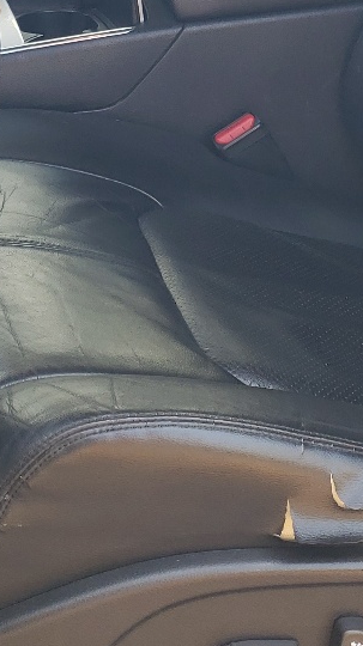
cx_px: 98
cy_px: 74
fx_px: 1440
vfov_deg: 24.6
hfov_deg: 14.3
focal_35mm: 84
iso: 50
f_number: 1.5
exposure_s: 1/147
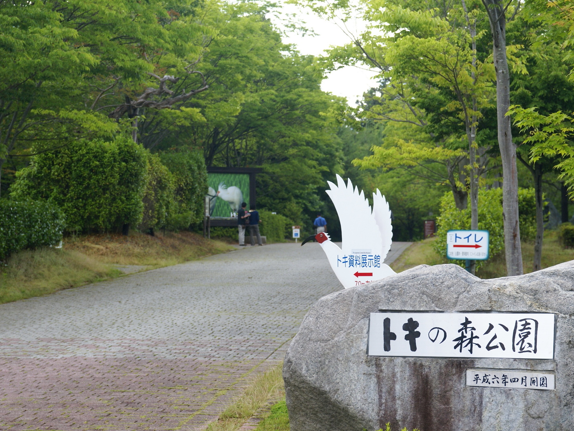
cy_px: 203
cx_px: 304
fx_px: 1625
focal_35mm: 98
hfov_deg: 20.0
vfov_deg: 15.1
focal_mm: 50
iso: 160
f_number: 4.5
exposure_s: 1/80
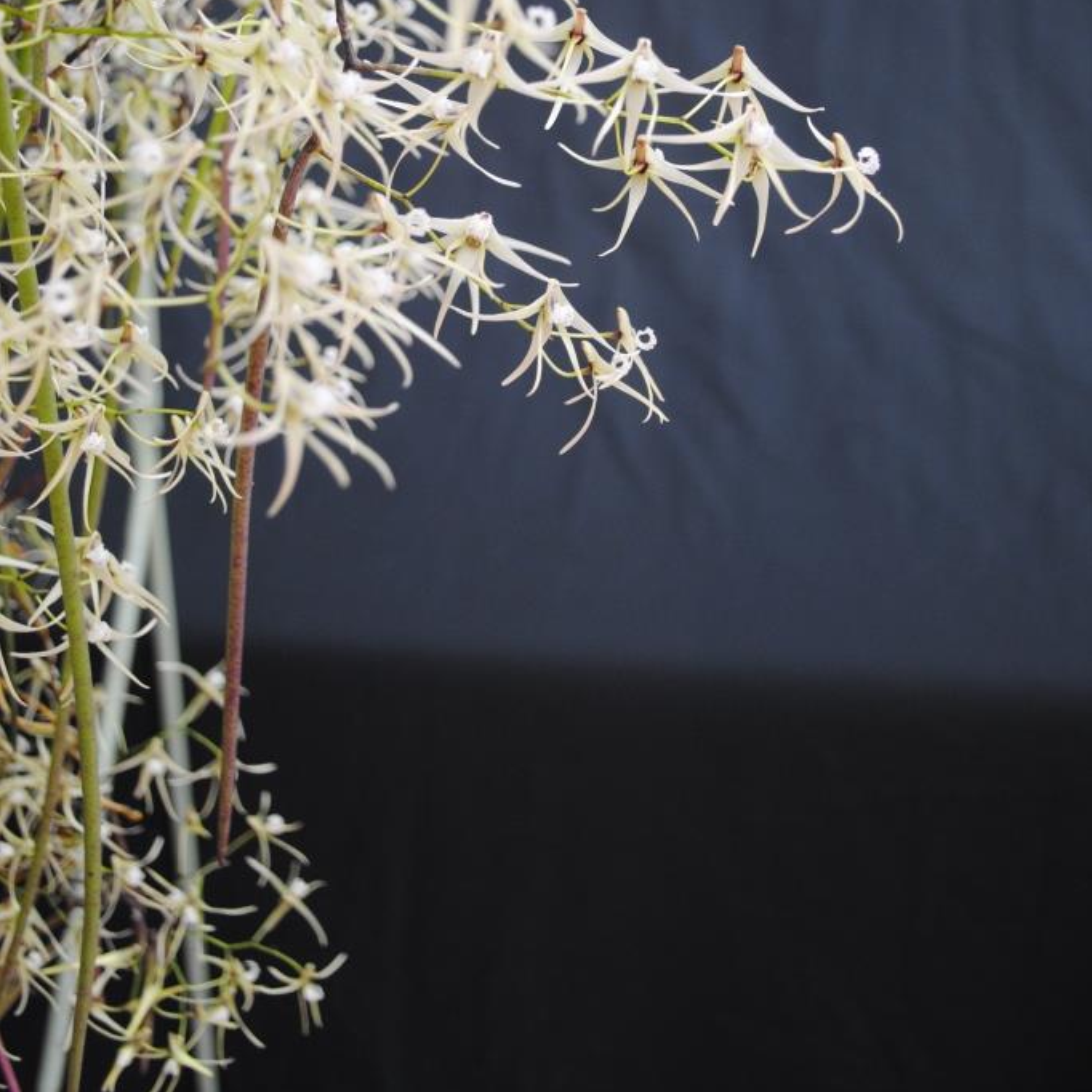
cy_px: 277
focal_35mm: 46
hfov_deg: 36.8
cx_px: 547
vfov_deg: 36.0
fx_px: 1642
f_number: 4
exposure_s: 1/8
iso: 400
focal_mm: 24
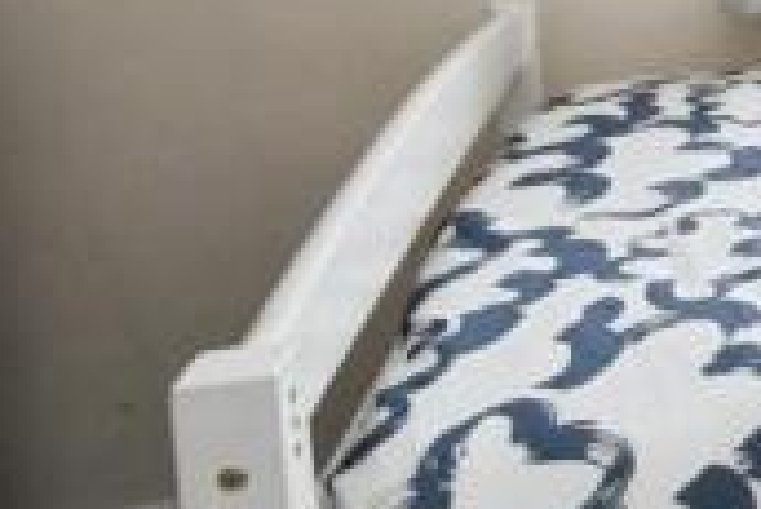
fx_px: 1206
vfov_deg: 21.5
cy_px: -153
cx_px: 1431
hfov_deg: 20.8
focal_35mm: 57
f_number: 7.1
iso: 800
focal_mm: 10
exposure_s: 1/160
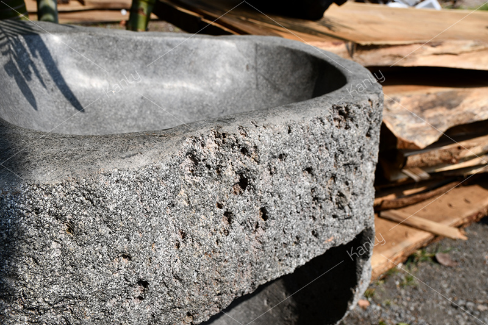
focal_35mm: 39
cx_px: 244
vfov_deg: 34.2
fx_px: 529
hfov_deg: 49.6
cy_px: 162
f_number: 9
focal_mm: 26
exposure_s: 1/320
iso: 125
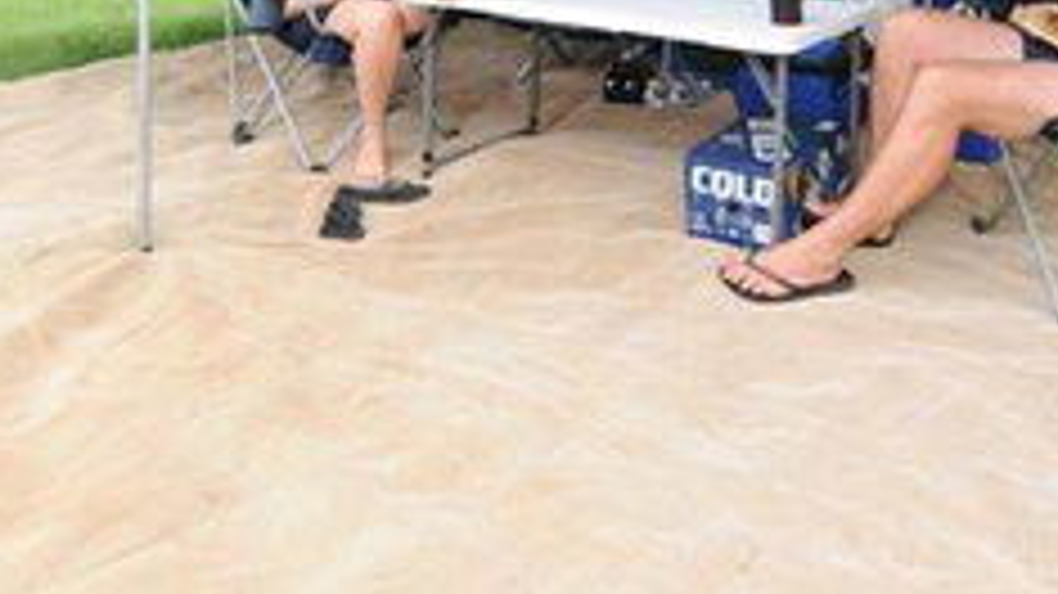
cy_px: -122
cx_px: 698
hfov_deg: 62.8
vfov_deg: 32.2
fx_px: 841
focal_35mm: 30
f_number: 5
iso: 200
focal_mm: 14
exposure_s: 1/100
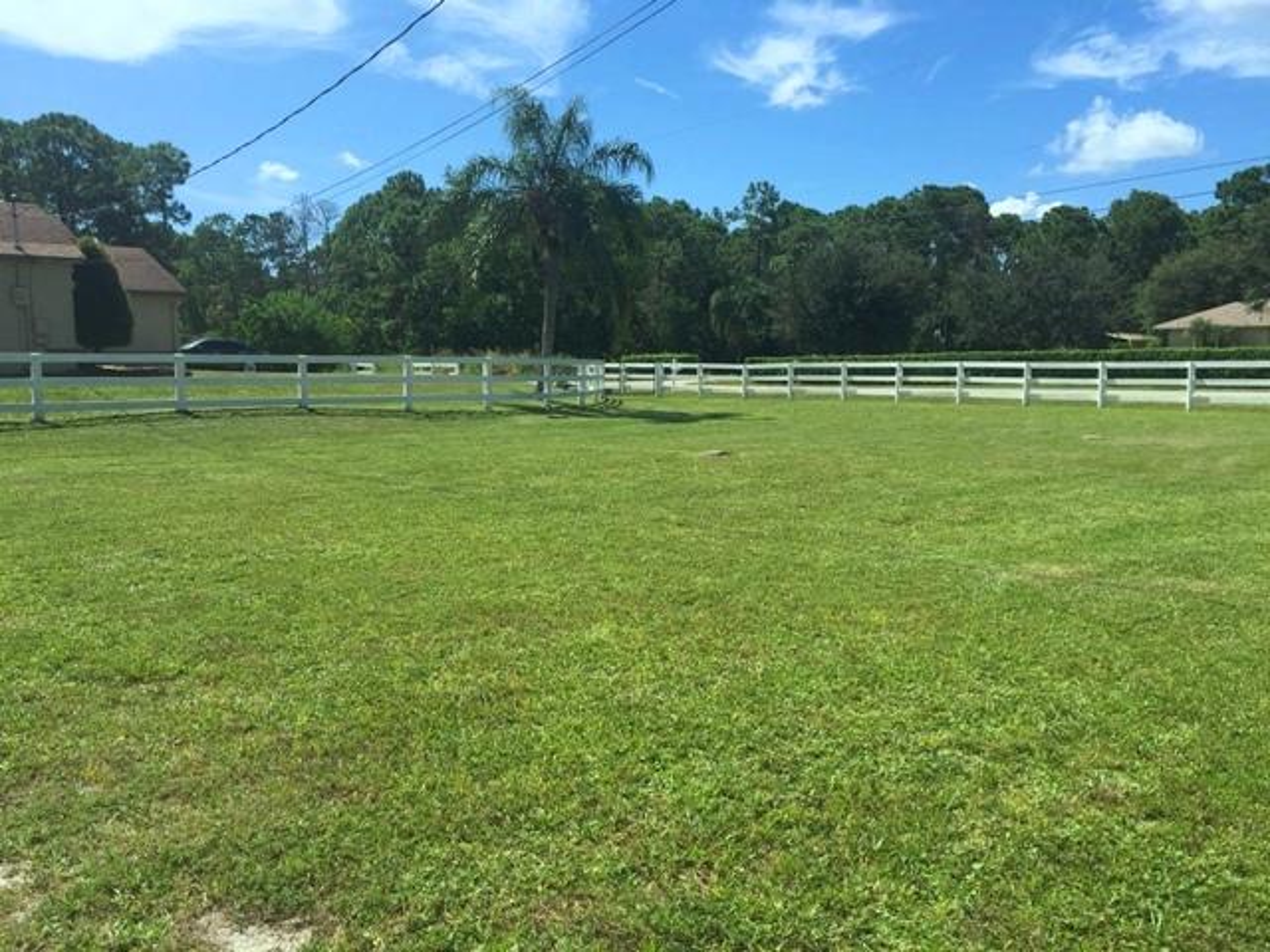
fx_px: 1064
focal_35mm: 29
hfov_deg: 61.7
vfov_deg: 48.2
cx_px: 635
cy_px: 476
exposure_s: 1/2198
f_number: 2.2
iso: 32
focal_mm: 4.15
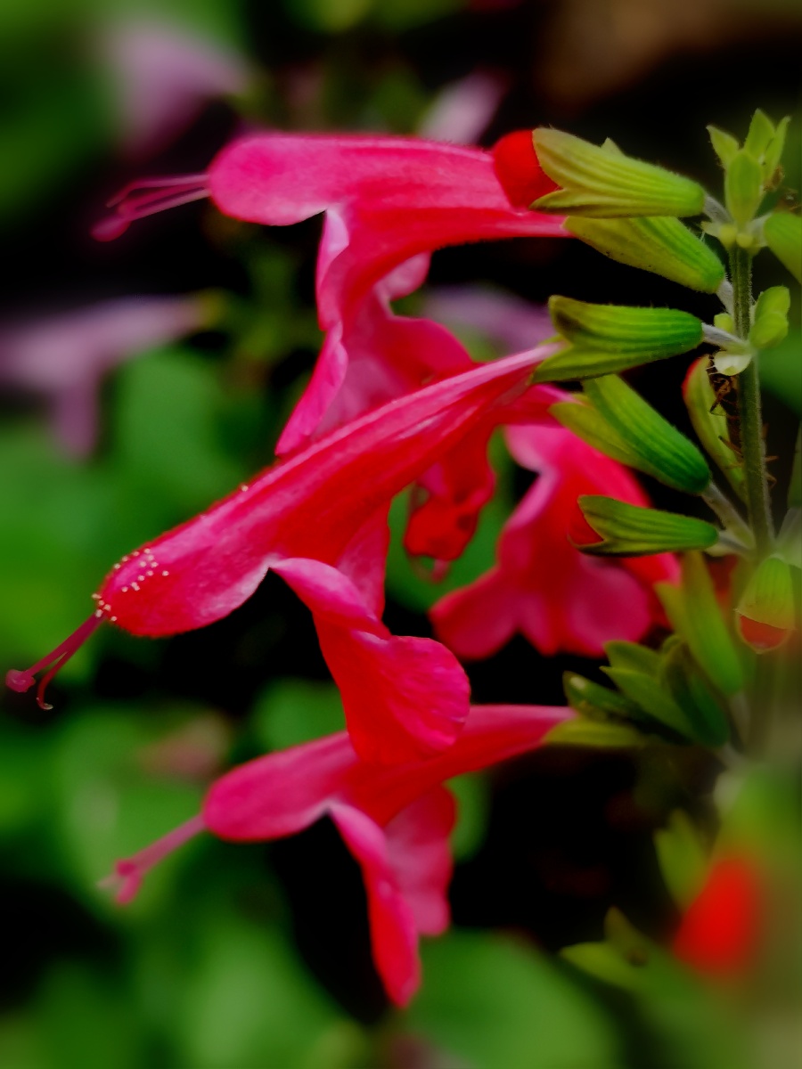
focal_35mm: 75
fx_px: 2317
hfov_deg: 19.6
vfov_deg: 26.0
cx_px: 401
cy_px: 534
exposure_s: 1/100
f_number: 1.4
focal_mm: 4.66
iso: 200
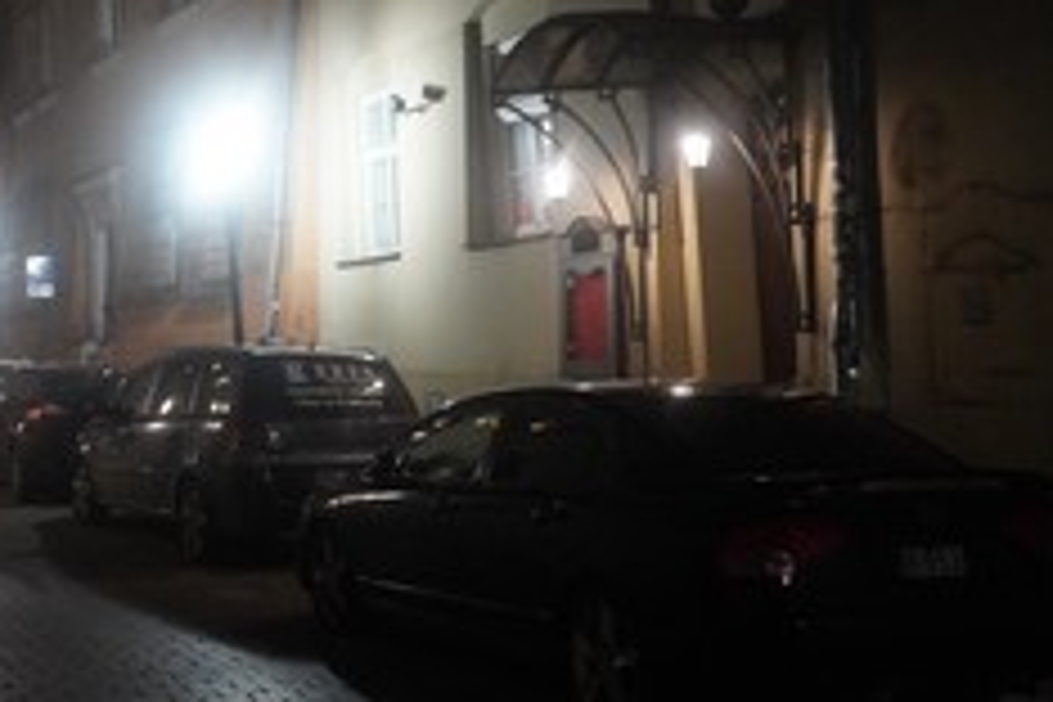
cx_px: 54
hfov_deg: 33.8
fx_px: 1609
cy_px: 245
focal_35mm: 55
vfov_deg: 24.5
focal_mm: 28
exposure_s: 1/100
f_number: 3.5
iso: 12800
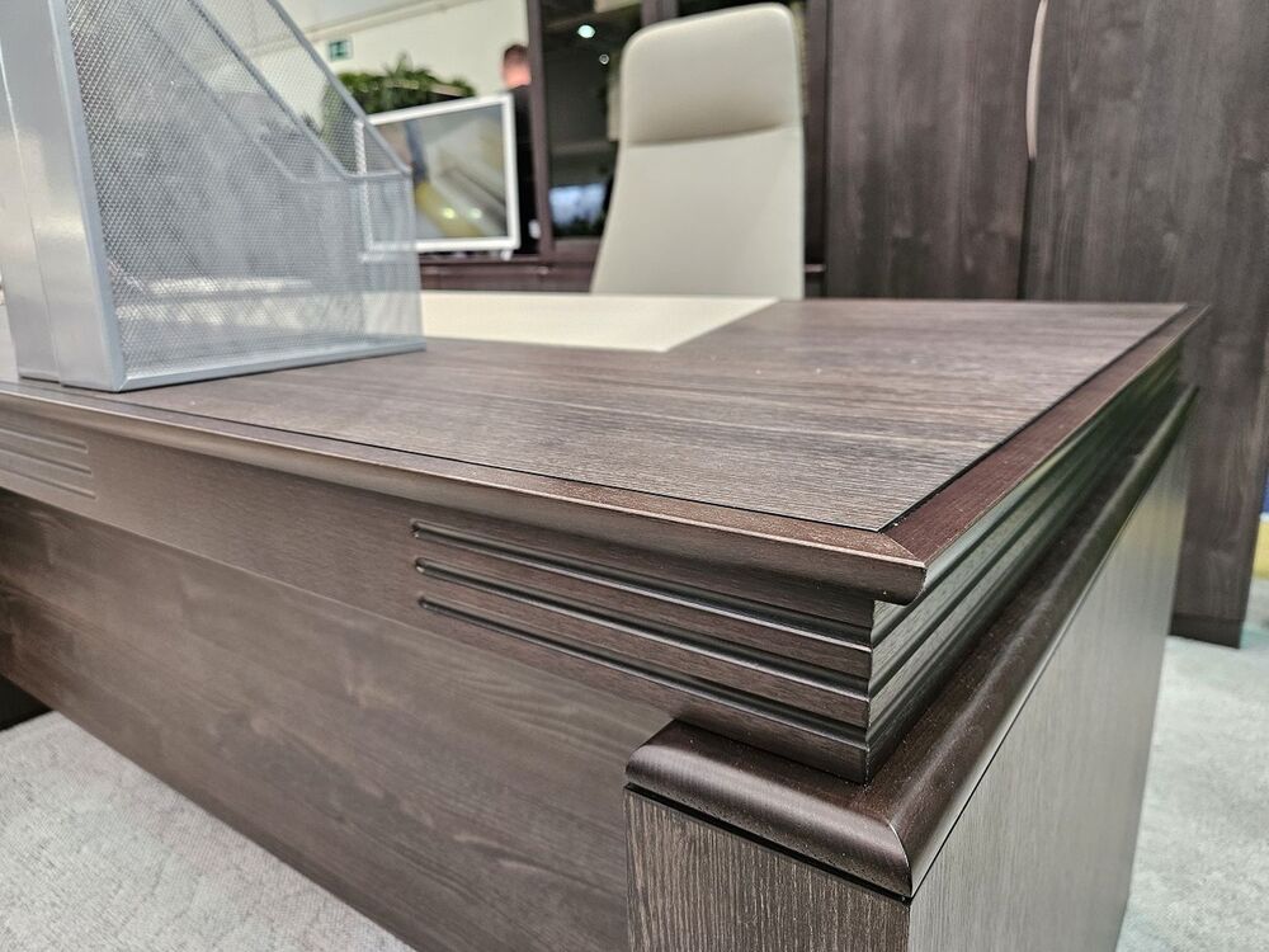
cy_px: 476
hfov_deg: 73.9
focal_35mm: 23
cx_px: 634
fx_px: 843
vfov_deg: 58.9
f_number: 1.8
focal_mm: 5.4
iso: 320
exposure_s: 1/100
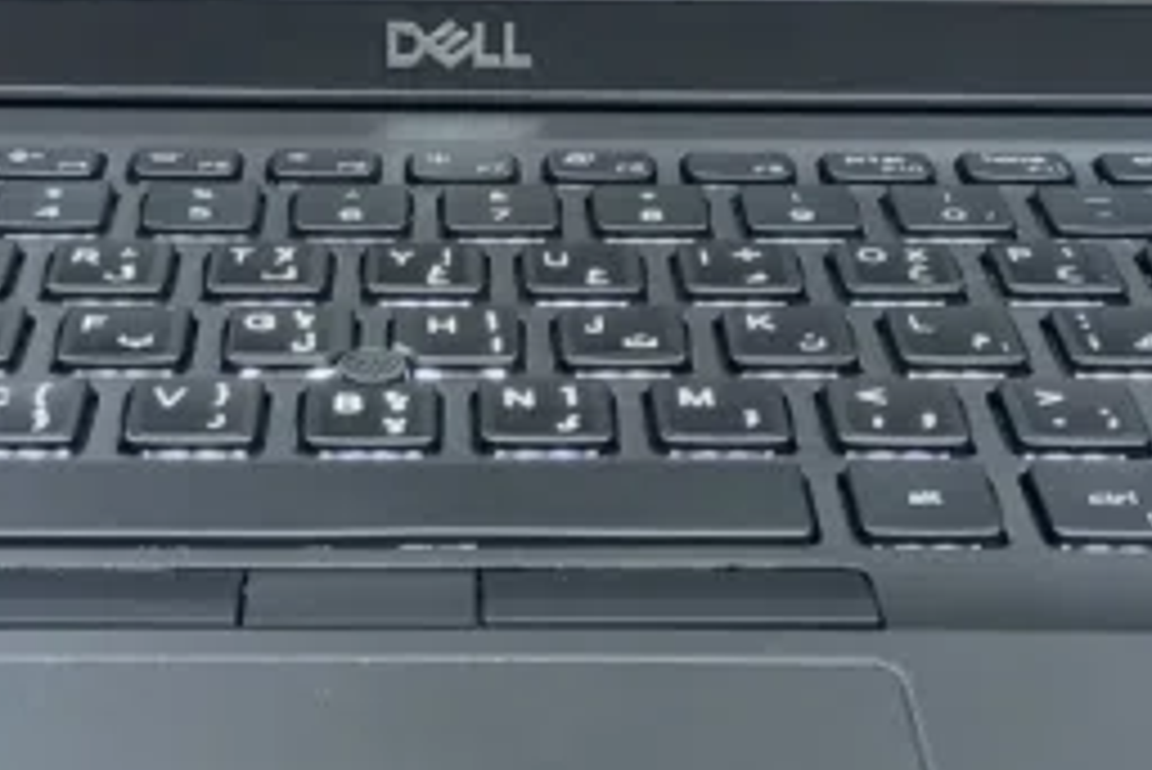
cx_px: 513
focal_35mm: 65
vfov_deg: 20.8
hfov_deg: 30.9
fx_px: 2081
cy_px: 221
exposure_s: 1/33
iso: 250
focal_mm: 4.6
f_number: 2
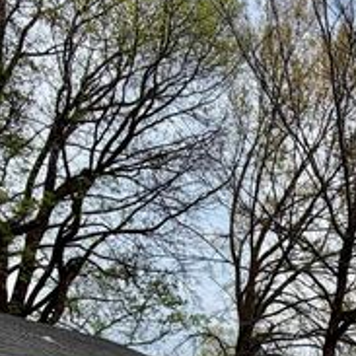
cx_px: 482
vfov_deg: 29.9
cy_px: 464
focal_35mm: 45
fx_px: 524
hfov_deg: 29.1
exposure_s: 1/799
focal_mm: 2.22
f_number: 2.2
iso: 20
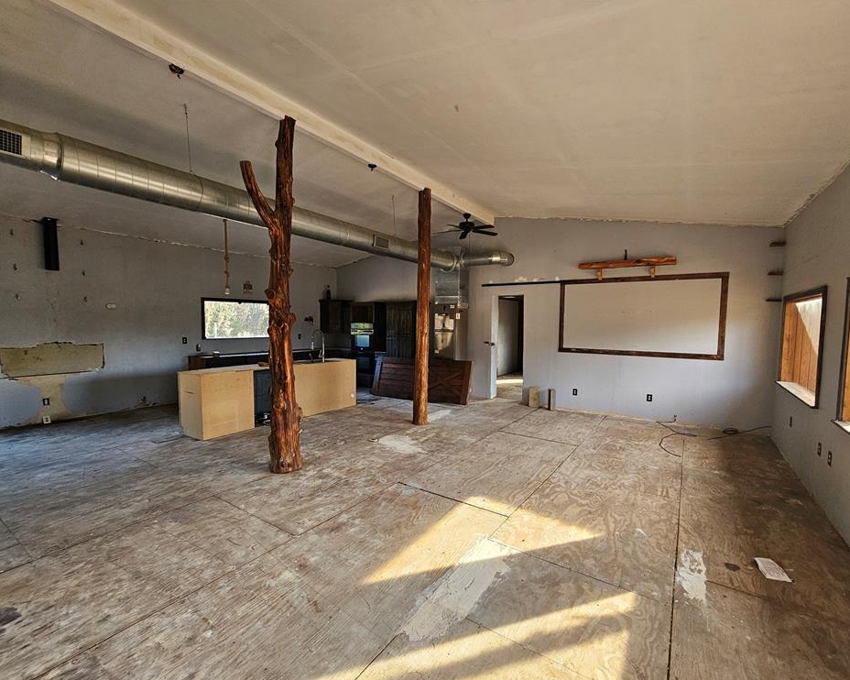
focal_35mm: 14
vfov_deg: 87.9
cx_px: 439
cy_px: 349
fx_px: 352
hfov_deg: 100.7
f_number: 2.2
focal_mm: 2.2
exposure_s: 1/60
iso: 100
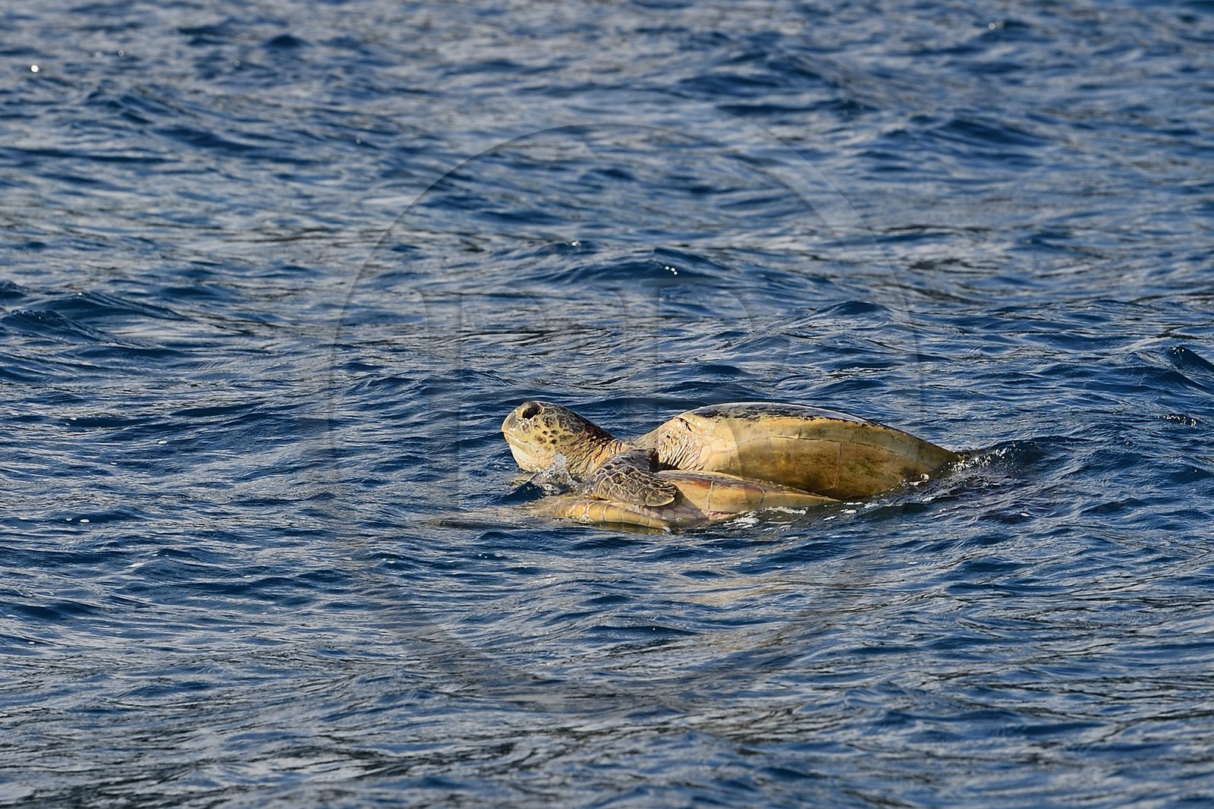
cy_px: 404
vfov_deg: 6.9
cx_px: 607
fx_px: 6743
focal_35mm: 200
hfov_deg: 10.3
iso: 200
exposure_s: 1/500
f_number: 8
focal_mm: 200
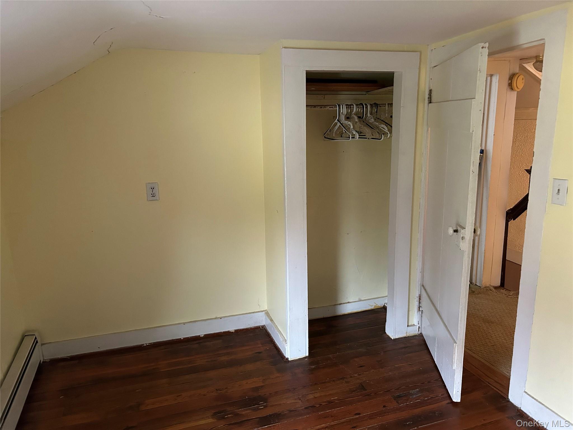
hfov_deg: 67.3
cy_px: 215
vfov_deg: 53.1
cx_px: 286
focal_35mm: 26
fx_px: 430
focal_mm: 5.7
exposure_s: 1/40
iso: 500
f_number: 1.5
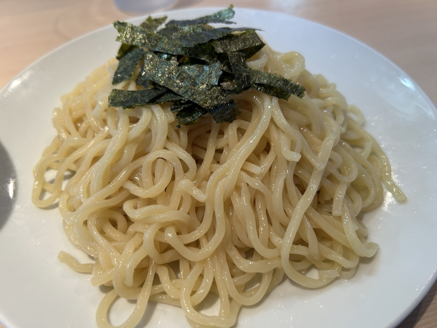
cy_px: 164
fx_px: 328
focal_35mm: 26
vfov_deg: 53.1
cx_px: 218
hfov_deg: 67.3
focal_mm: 5.7
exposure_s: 1/50
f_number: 1.5
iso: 64
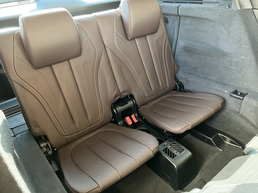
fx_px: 209
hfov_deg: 63.4
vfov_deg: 49.7
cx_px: 129
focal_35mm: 28
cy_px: 96
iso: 400
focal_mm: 3.99
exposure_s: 1/25
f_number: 1.8
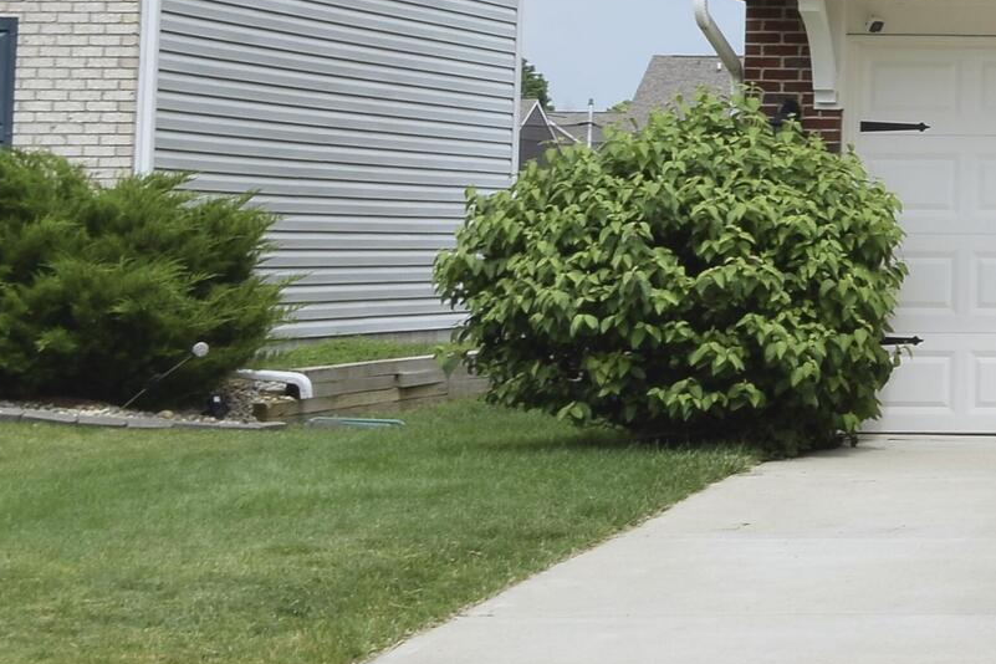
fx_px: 3818
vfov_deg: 9.8
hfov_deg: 13.3
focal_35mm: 138
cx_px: 1830
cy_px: -159
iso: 100
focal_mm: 24
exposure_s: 1/60
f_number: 13
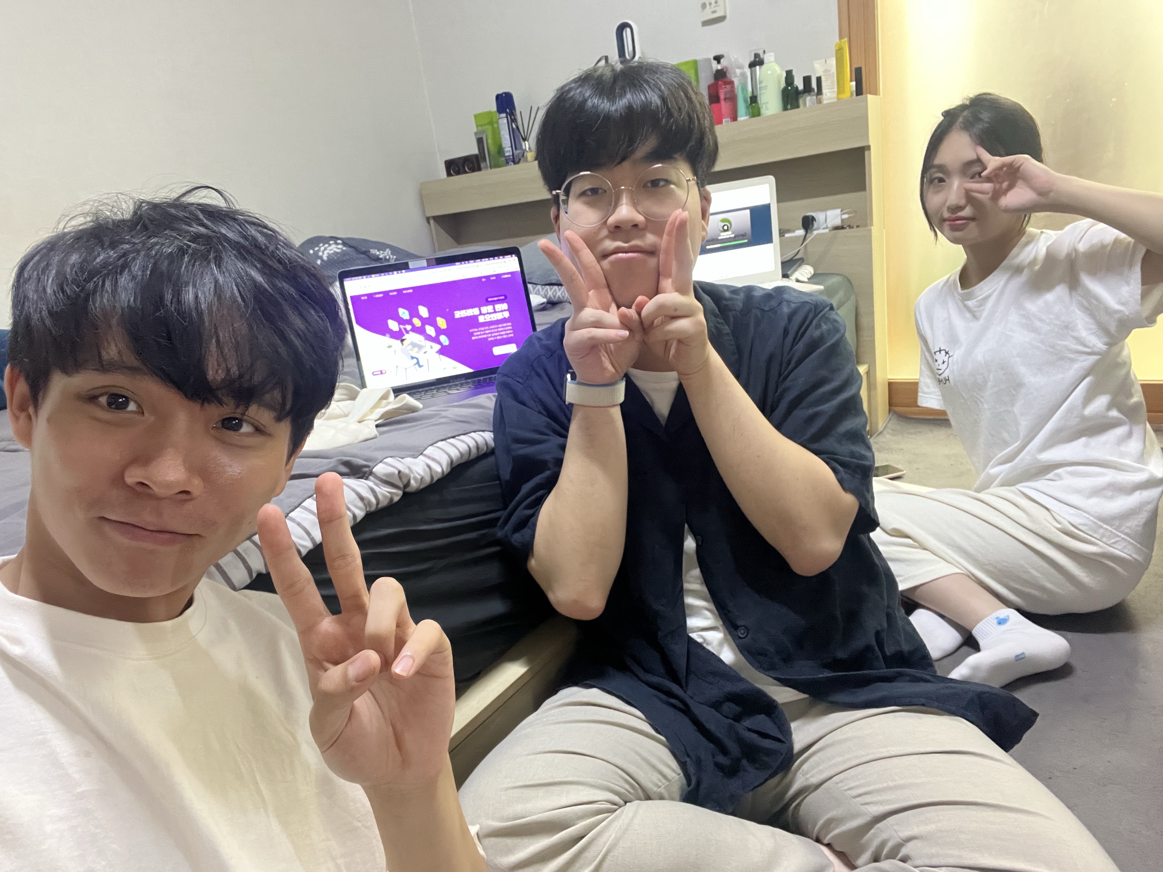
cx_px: 582
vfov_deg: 58.9
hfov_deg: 73.9
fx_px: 773
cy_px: 436
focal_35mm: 23
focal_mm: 2.71
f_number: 2.2
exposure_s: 1/24
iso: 640
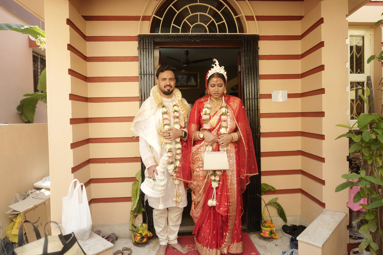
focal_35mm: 24
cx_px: 192
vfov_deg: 53.1
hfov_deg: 73.7
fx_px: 255
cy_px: 128
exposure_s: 1/250
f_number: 2
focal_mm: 24
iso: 100
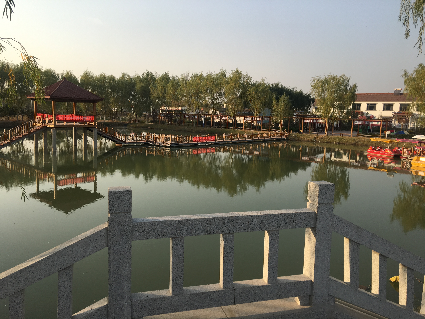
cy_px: 160
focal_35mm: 29
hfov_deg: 61.7
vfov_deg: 48.2
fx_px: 356
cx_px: 212
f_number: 2.2
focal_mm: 4.15
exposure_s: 1/864
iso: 25
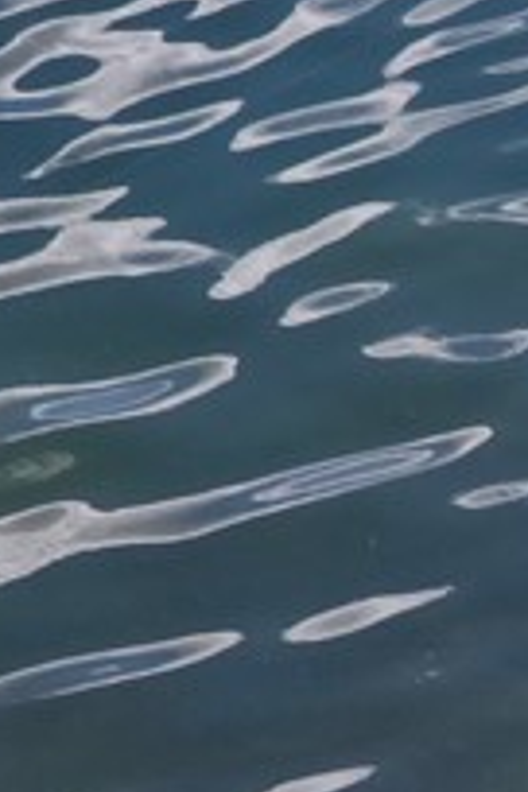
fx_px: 7919
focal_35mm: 360
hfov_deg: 3.7
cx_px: 1782
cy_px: 695
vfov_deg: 5.7
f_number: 2.4
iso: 50
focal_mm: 7.9
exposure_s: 1/886
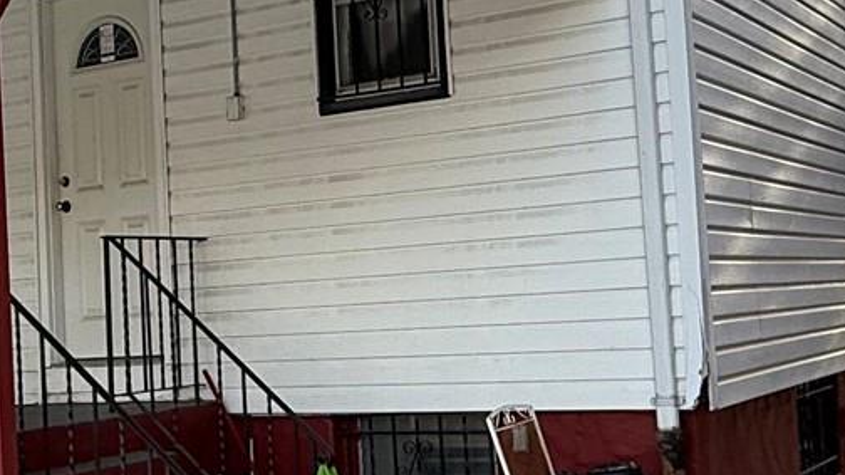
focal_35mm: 62
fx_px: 1389
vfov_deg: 19.4
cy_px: 238
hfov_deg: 33.8
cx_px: 428
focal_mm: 2.22
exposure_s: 1/347
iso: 64
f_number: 2.2
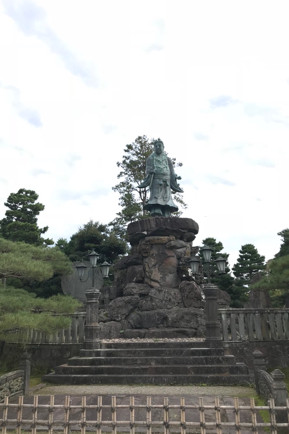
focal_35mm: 30
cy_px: 212
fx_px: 361
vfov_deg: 61.9
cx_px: 133
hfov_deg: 43.6
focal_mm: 3.99
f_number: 1.8
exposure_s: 1/484
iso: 20
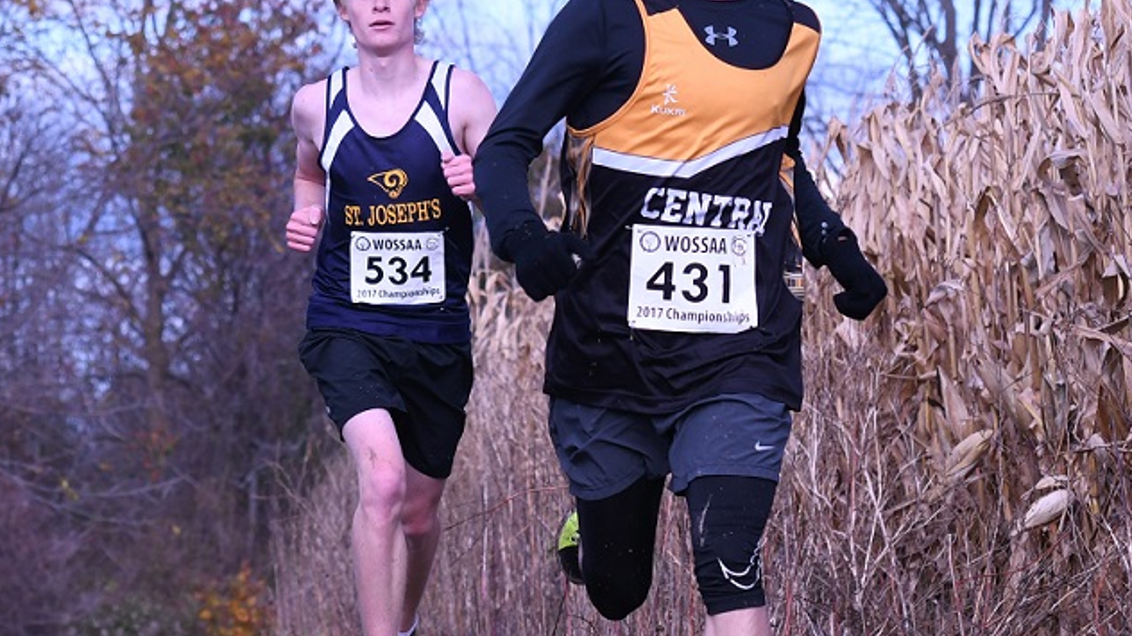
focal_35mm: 177
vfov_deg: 6.9
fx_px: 5305
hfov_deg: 12.2
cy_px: 364
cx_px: 743
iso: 320
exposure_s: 1/1000
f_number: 5.6
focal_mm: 75
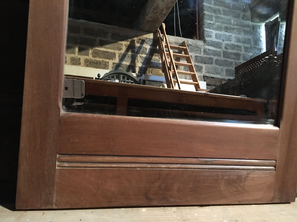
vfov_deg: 48.2
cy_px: 111
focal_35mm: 29
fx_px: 249
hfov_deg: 61.7
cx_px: 148
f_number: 2.2
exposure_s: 1/17
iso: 320
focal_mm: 4.15
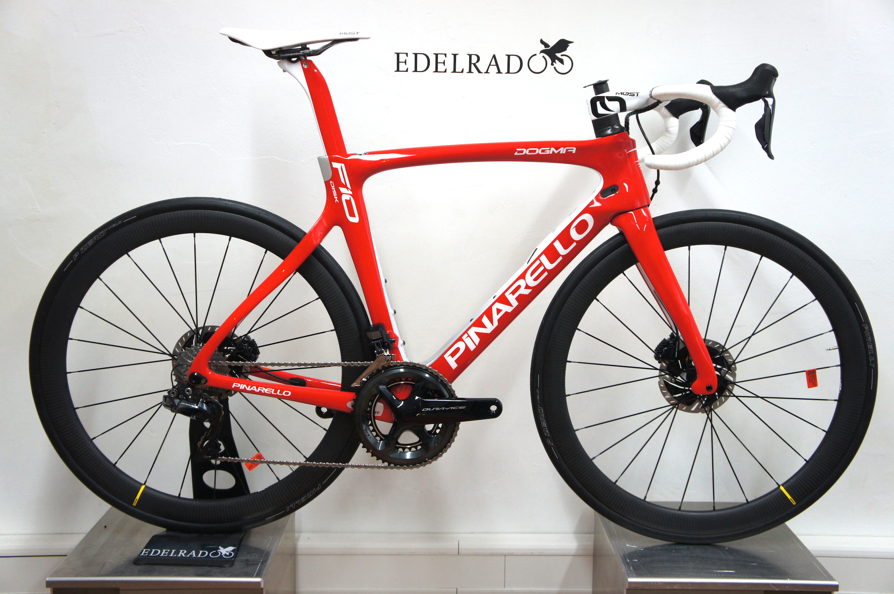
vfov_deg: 33.0
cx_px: 447
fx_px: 1005
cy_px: 297
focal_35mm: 40
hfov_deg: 48.0
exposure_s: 1/50
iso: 800
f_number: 4
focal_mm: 27
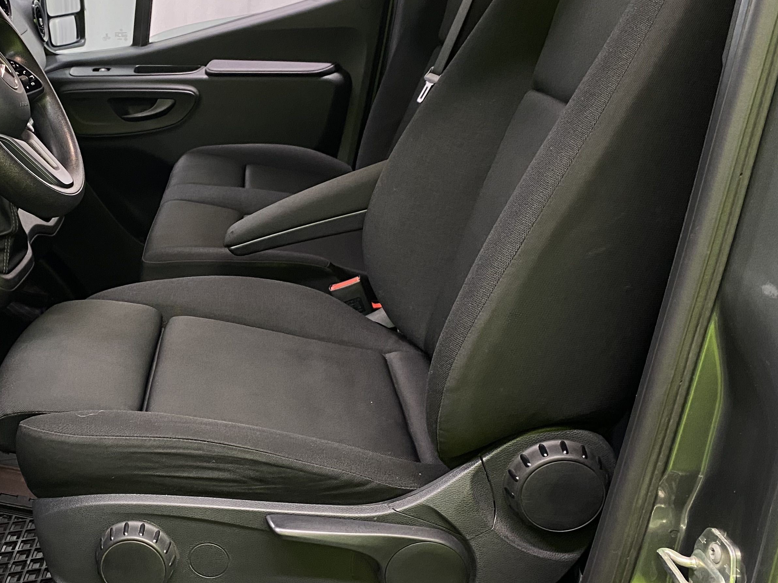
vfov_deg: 32.9
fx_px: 989
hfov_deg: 41.2
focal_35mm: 44
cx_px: 162
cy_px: 268
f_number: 1.8
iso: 400
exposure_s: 1/33
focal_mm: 4.25
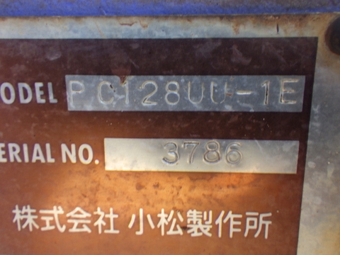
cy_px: 128
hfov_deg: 54.0
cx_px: 170
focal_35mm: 34
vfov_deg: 41.8
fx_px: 334
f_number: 3.8
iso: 125
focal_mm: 6.1
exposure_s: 1/50
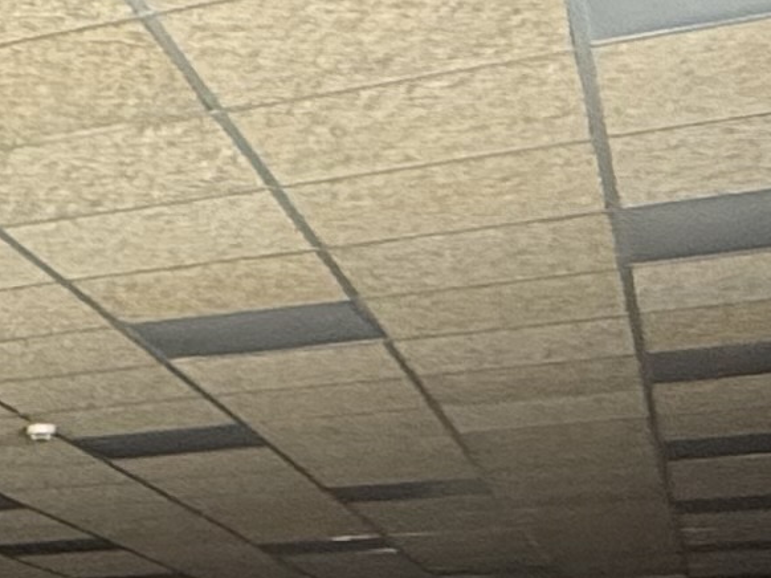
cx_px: -681
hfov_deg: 16.4
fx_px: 2160
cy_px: 848
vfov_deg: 14.3
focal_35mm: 97
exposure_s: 1/60
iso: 320
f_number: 2.2
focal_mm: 2.22
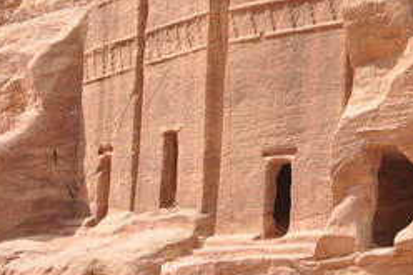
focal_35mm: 213
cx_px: 187
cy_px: 68
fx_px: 2442
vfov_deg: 6.4
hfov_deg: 9.7
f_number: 5.6
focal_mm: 80
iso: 200
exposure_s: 1/500
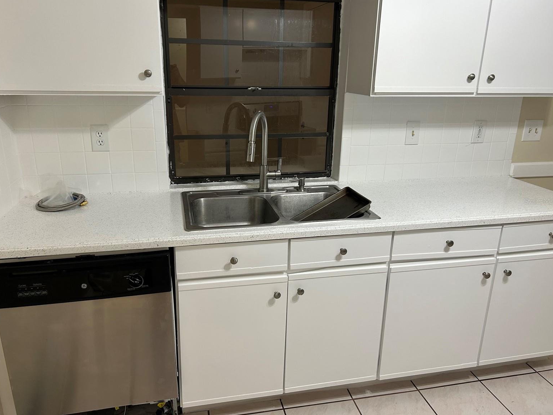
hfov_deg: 65.3
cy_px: 201
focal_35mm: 27
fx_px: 431
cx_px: 271
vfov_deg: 51.4
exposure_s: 1/60
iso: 100
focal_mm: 5.7
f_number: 1.5
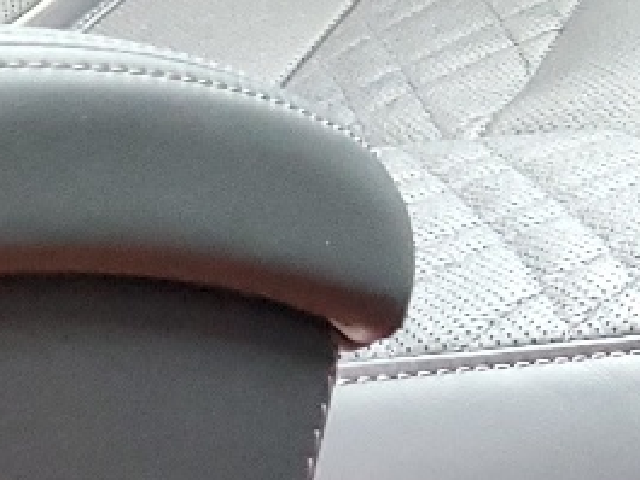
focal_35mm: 157
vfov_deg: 8.9
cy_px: -497
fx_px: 2904
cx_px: 1678
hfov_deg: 10.4
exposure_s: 1/25
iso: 314
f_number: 1.5
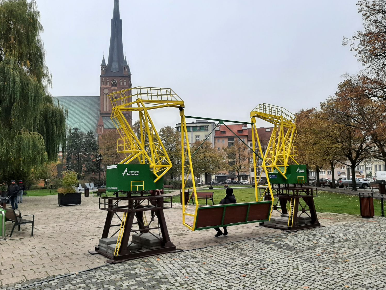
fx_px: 312
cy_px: 150
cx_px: 202
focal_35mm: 28
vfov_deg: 49.7
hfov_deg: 63.4
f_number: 1.7
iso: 40
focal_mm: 3.93
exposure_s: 1/300
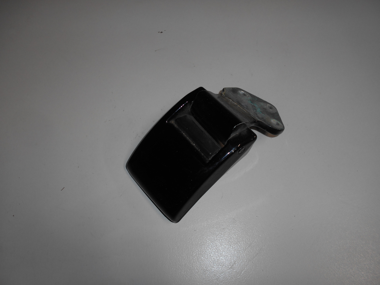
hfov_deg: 67.3
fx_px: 285
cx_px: 190
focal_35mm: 26
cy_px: 142
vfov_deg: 53.1
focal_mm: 4.6
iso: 80
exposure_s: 1/25
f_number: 3.2
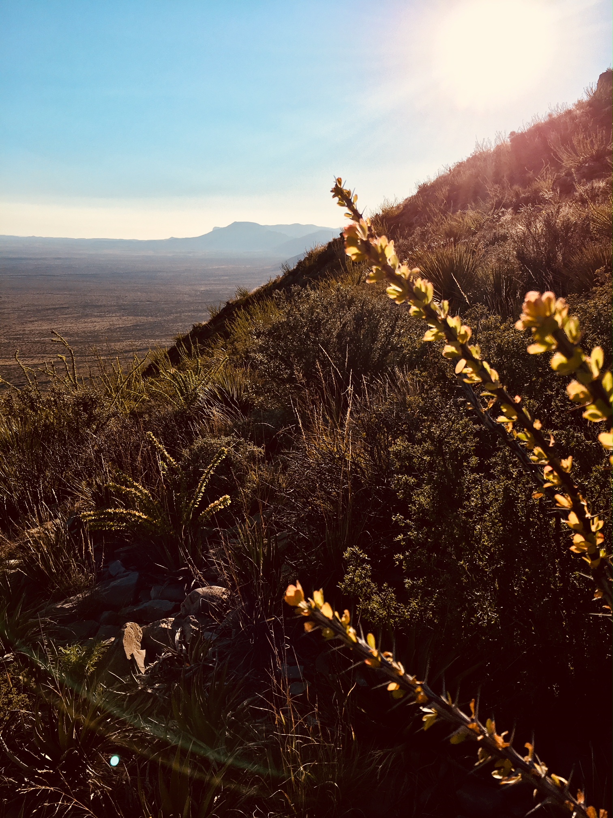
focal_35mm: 29
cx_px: 306
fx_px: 685
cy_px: 409
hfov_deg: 48.2
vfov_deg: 61.7
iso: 25
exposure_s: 1/2564
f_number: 2.2
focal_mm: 4.15
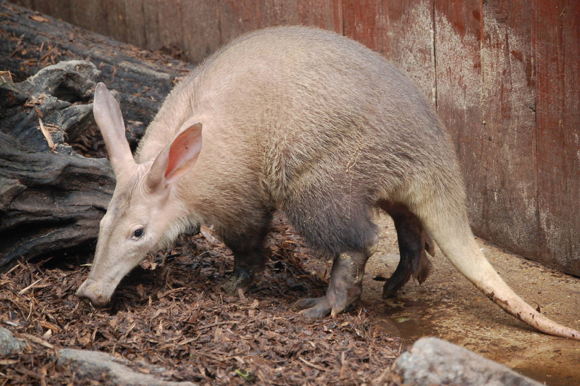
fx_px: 3260
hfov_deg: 10.2
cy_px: 193
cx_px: 290
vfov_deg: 6.8
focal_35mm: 202
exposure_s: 1/400
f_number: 5
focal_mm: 135
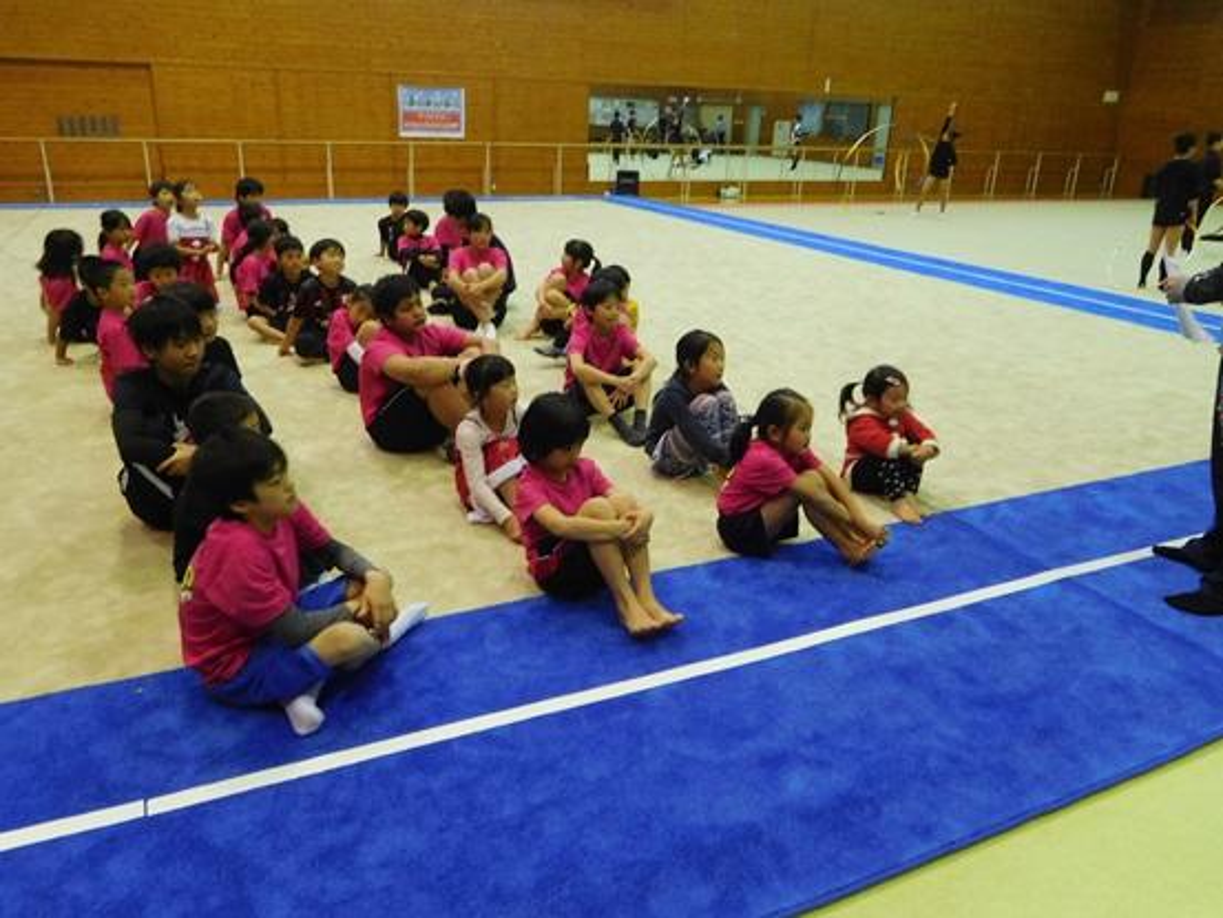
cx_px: 612
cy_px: 459
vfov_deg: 54.9
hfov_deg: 69.4
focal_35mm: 25
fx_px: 883
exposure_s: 1/25
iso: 400
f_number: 3.4
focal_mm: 4.5
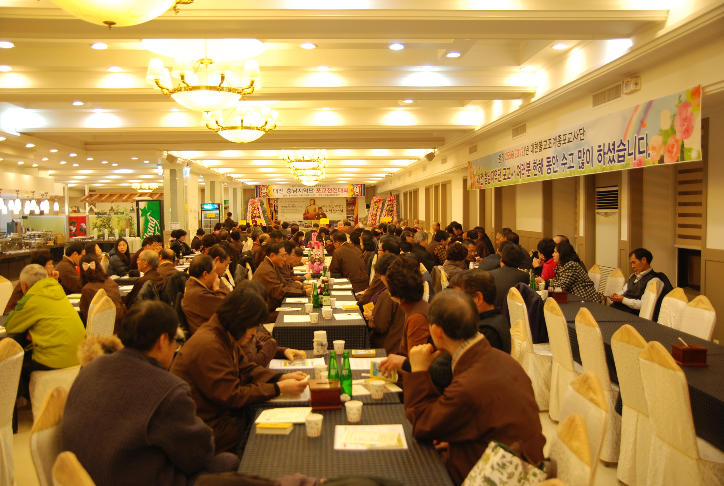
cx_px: 362
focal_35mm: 33
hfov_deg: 57.1
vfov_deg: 40.1
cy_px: 243
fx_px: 665
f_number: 2.8
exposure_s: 1/30
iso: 220
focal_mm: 22
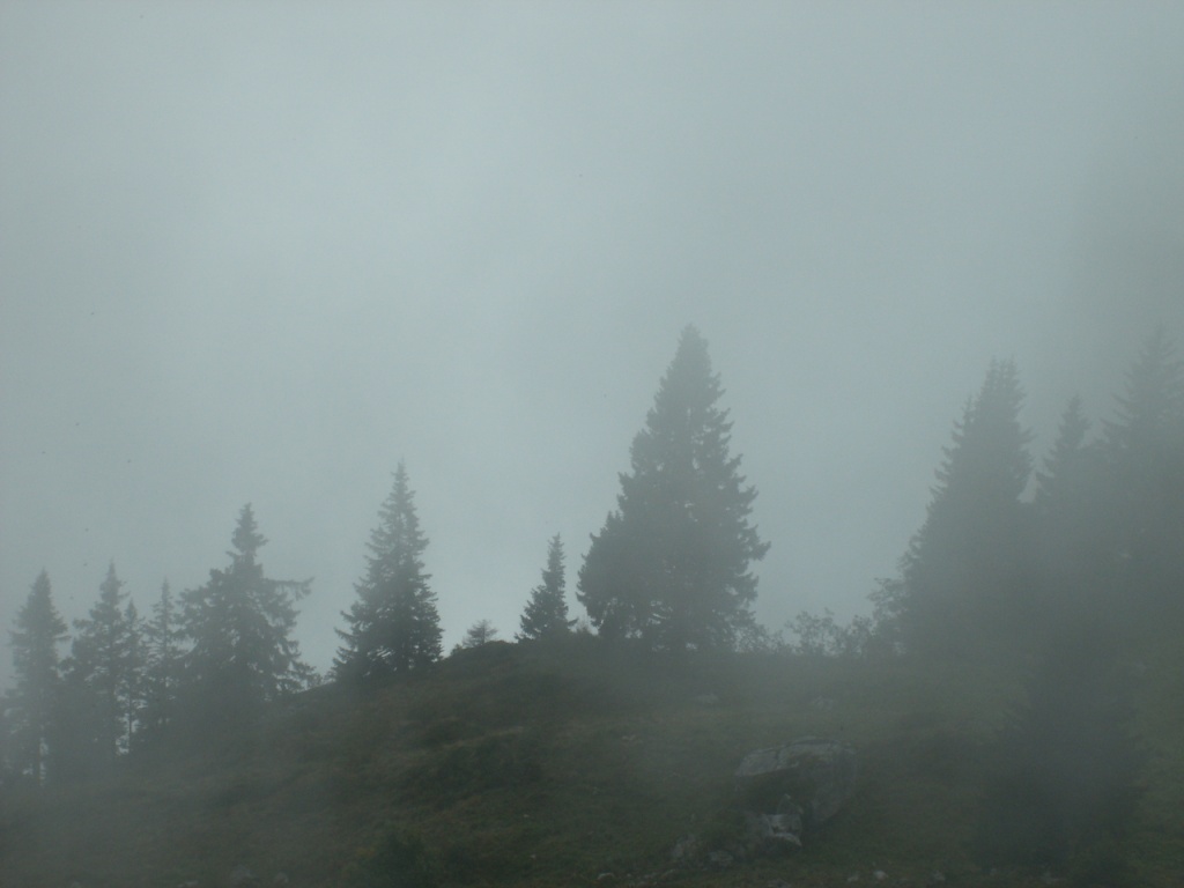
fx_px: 3044
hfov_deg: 22.0
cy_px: 444
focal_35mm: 89
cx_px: 592
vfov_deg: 16.6
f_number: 8
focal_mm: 14.87
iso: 50
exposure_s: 1/400
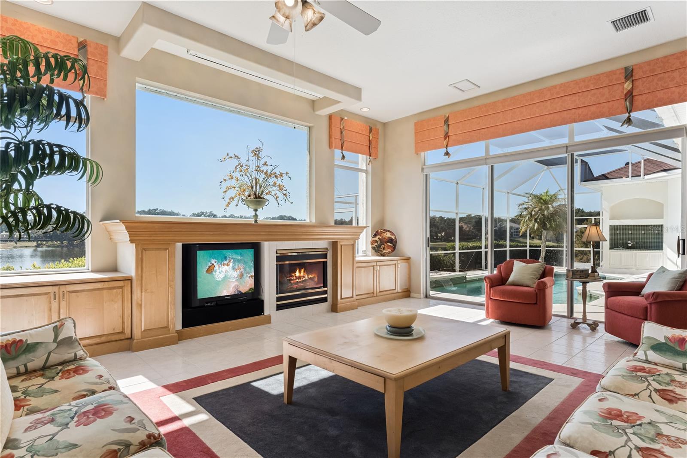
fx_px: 359
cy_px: 229
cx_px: 344
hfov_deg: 87.5
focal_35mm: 19
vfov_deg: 65.1
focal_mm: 18.8
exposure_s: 1/400
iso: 800
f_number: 11
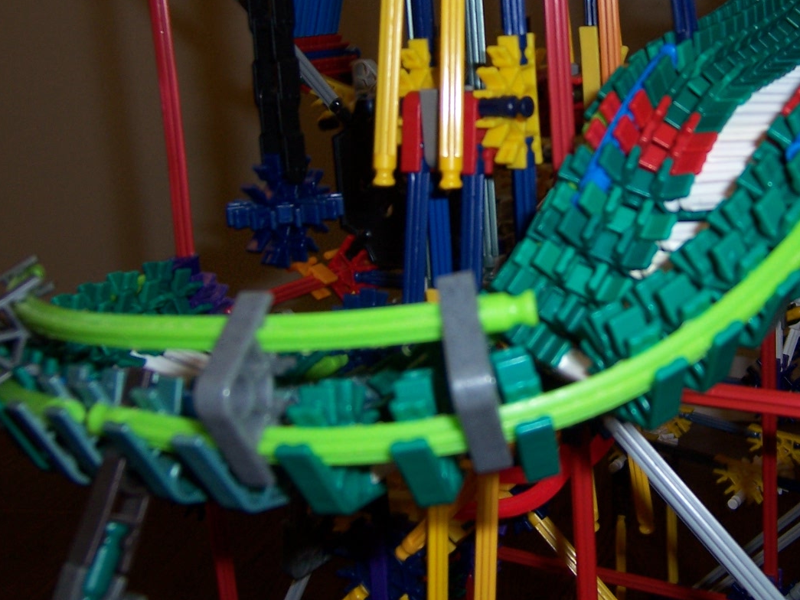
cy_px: 232
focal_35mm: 49
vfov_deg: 29.6
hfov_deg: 38.6
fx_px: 1133
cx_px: 516
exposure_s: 1/60
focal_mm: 5.5
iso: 80
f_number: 2.8
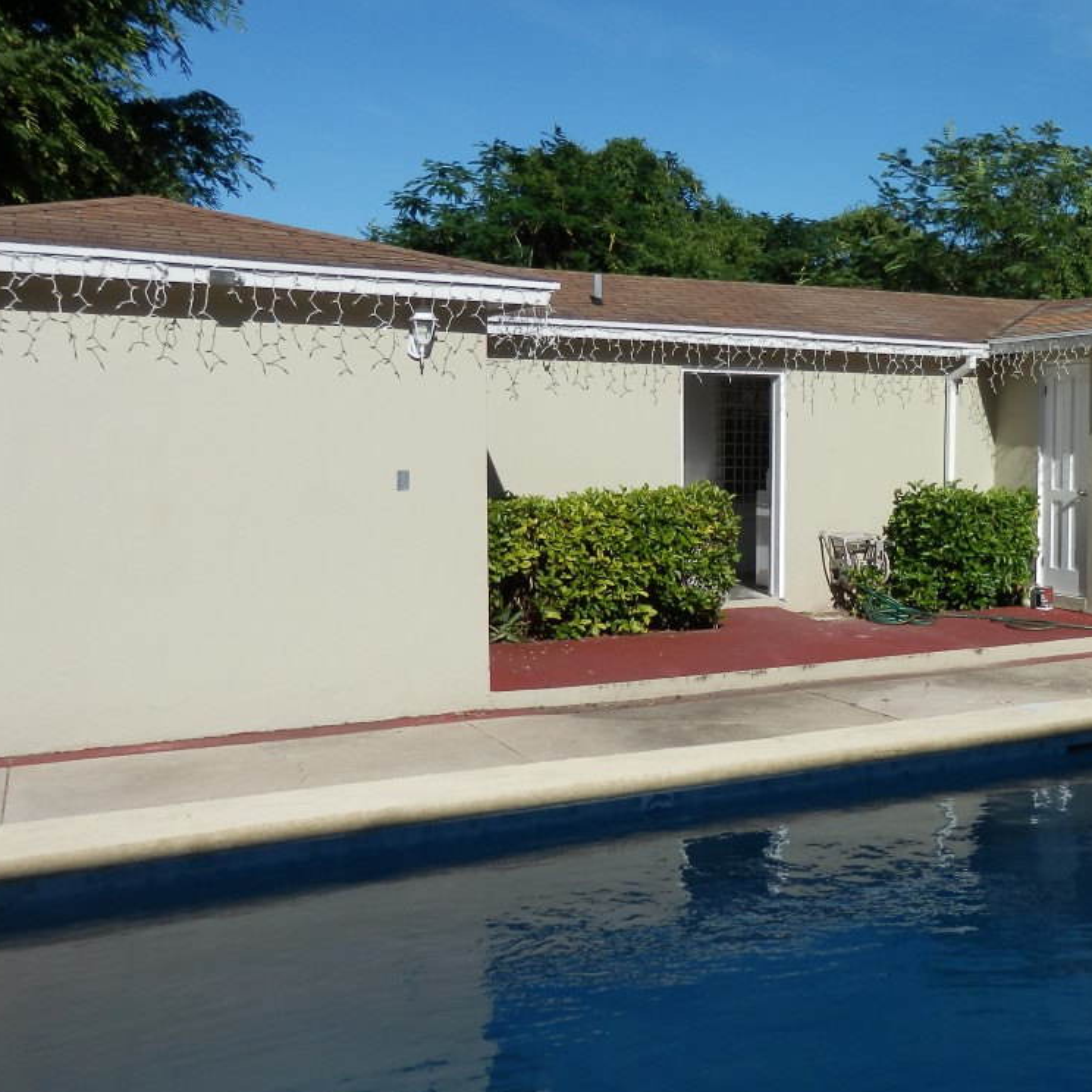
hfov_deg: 42.4
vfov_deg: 43.9
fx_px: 1356
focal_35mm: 38
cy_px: 527
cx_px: 826
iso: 80
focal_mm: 4.5
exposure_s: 1/250
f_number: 8.7
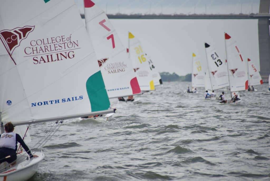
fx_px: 1801
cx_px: 135
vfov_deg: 5.7
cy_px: 90
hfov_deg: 8.6
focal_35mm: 240
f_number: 5.3
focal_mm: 240
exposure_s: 1/640
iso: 125
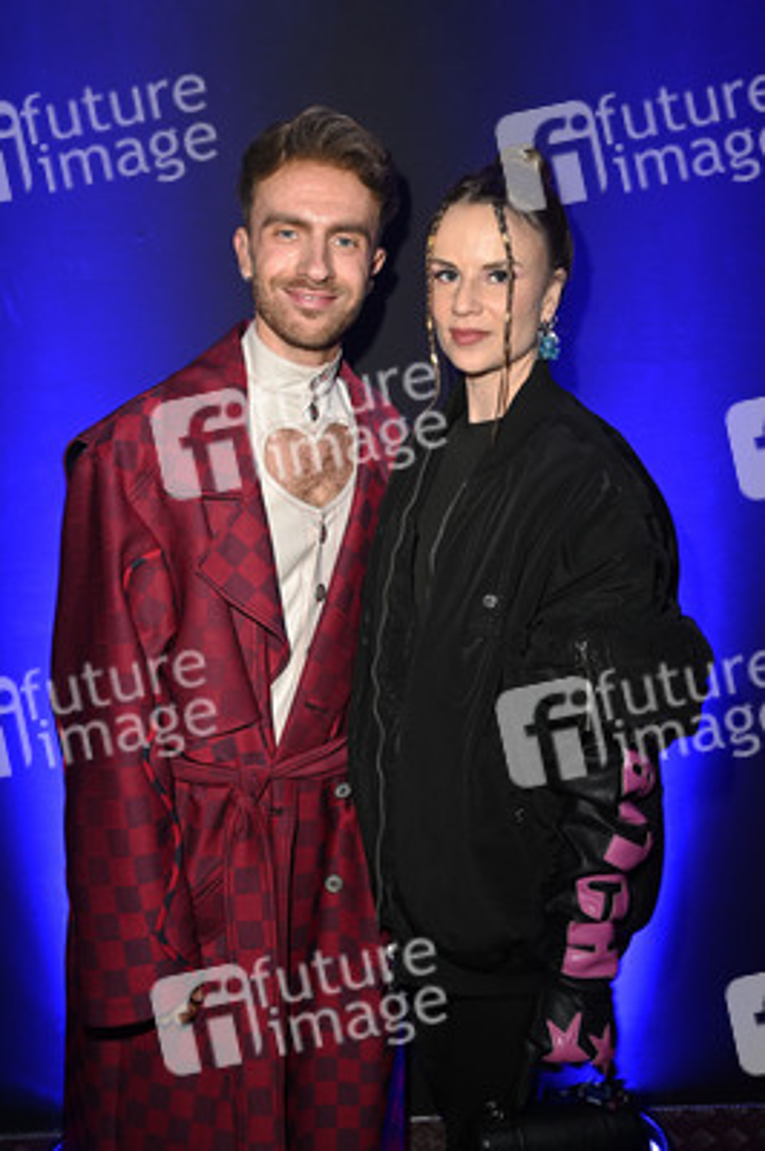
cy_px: 576
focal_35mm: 30
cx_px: 382
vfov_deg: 62.0
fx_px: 958
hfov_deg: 43.5
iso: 2000
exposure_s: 1/40
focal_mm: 30
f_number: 5.6
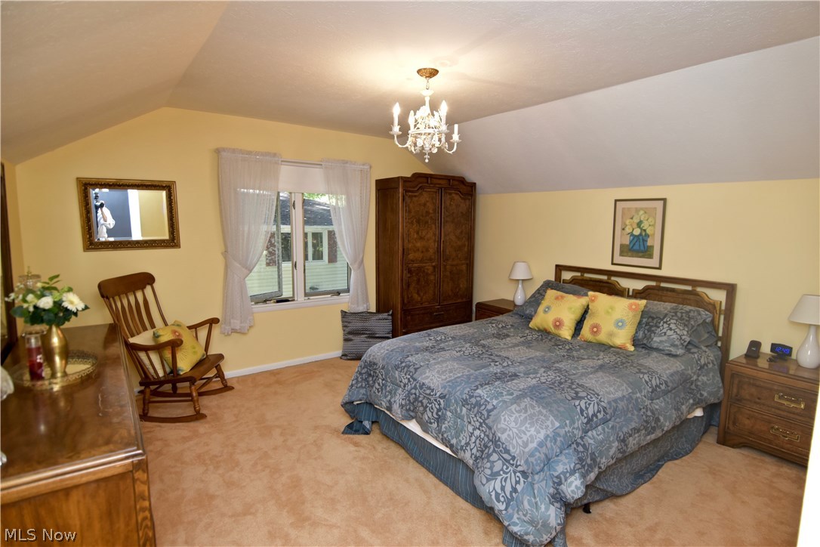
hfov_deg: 90.0
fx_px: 410
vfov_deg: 67.4
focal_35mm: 18
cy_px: 274
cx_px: 410
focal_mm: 12
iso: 560
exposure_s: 1/60
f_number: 4
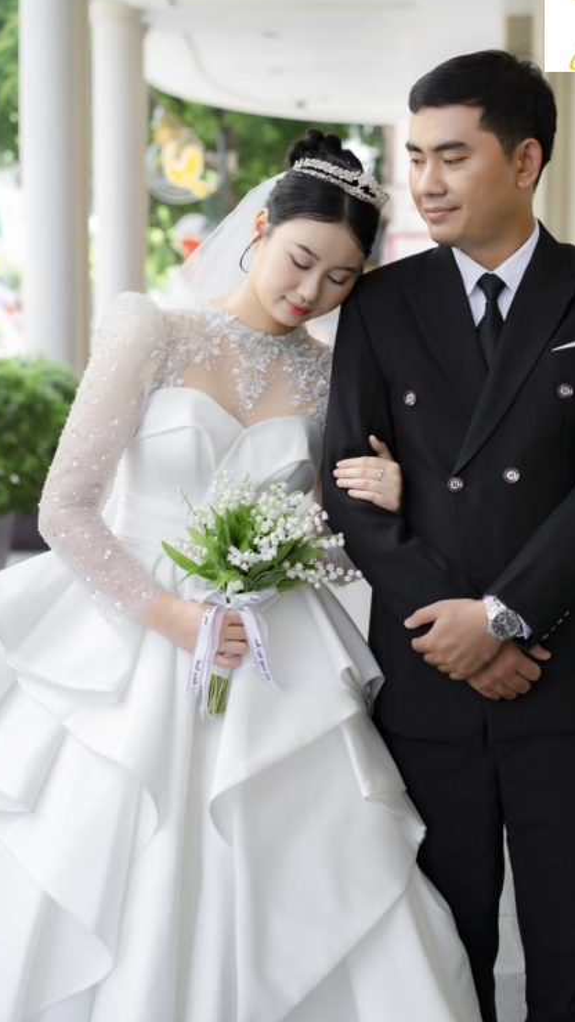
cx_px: 347
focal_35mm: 65
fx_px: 1761
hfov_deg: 18.5
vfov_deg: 32.3
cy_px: 538
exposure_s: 1/250
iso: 250
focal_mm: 55
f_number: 3.5
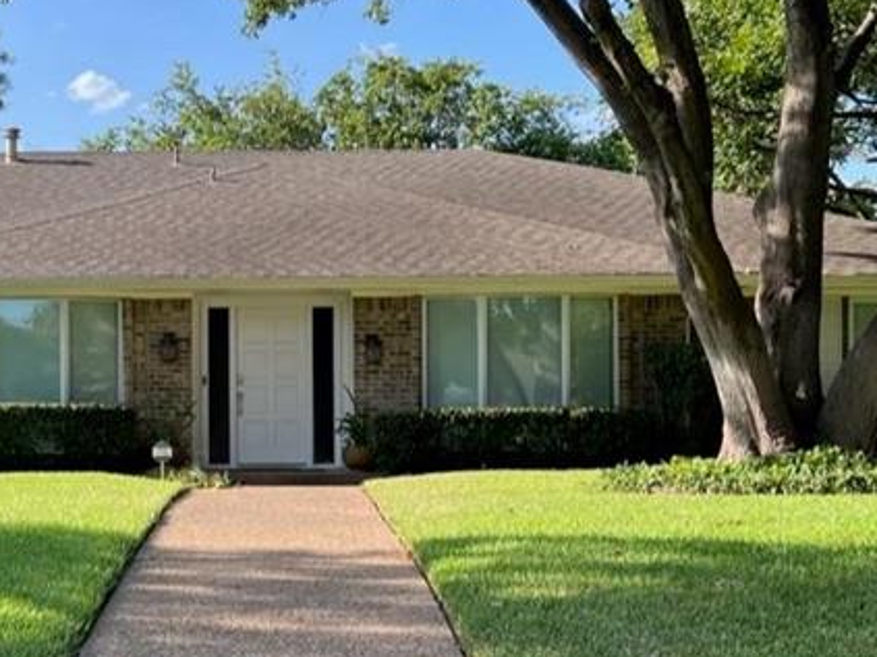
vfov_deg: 23.2
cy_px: 420
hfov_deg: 30.2
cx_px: 214
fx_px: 1596
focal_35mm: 63
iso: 50
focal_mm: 5.7
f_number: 1.5
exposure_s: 1/887
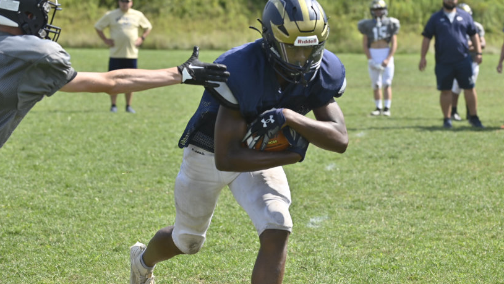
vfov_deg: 8.9
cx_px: 283
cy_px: 169
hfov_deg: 15.8
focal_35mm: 136
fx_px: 1818
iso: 100
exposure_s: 1/1000
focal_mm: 98
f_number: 5
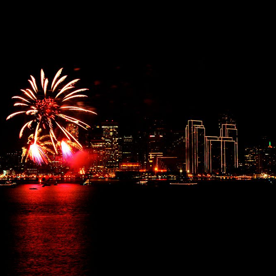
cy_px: 138
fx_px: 839
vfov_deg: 18.7
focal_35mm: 93
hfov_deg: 18.6
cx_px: 67
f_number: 10
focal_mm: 48
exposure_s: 2
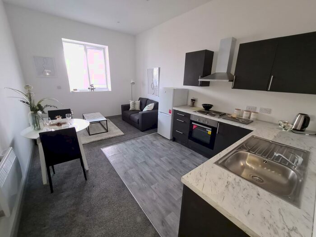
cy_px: 118
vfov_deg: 89.9
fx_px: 119
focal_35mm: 13
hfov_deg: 106.2
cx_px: 158
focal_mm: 2.22
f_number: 2.2
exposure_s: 1/50
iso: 320
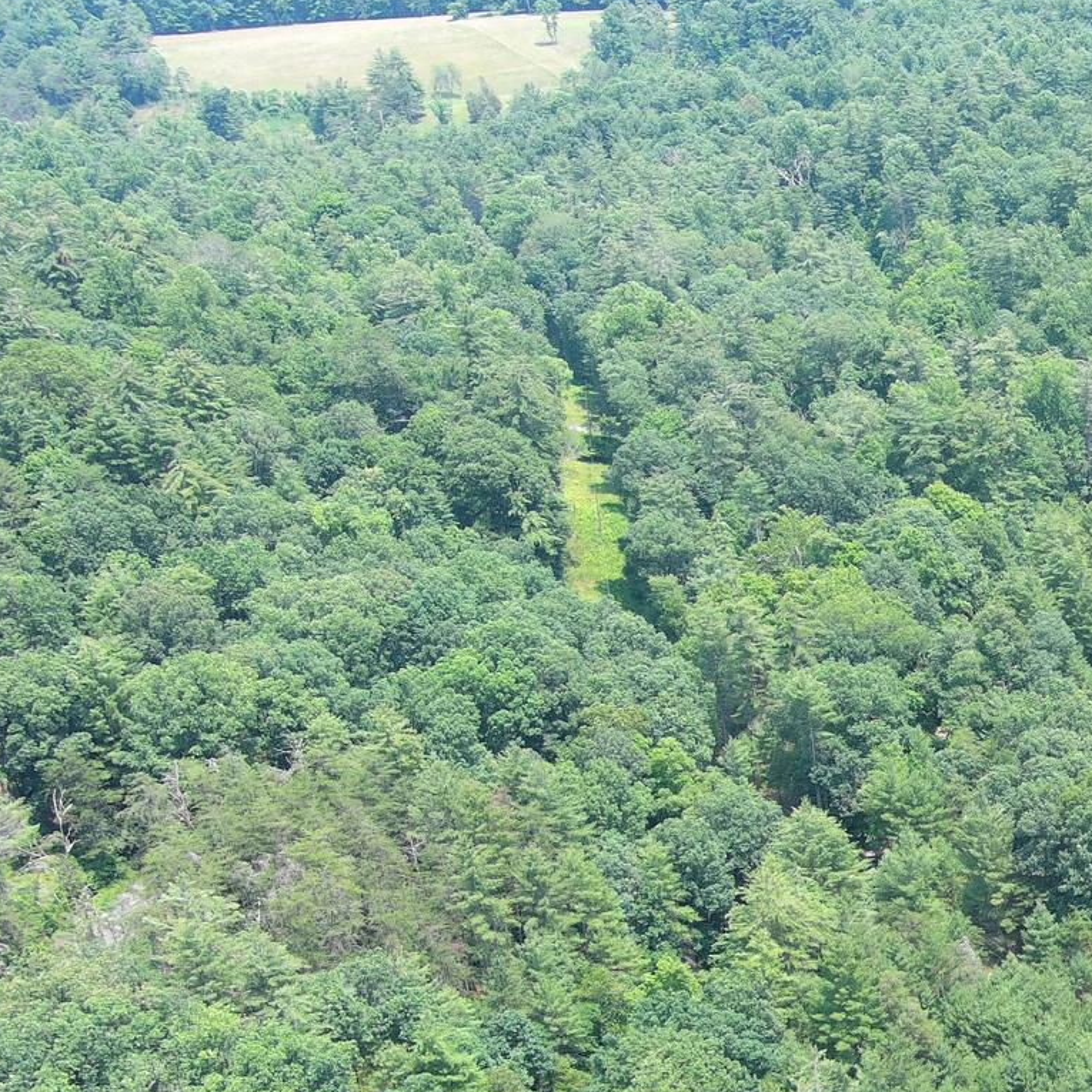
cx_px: 1457
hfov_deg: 22.9
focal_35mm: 66
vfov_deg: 25.5
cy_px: 937
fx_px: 2356
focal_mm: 10.57
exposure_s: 1/276
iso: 100
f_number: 2.8
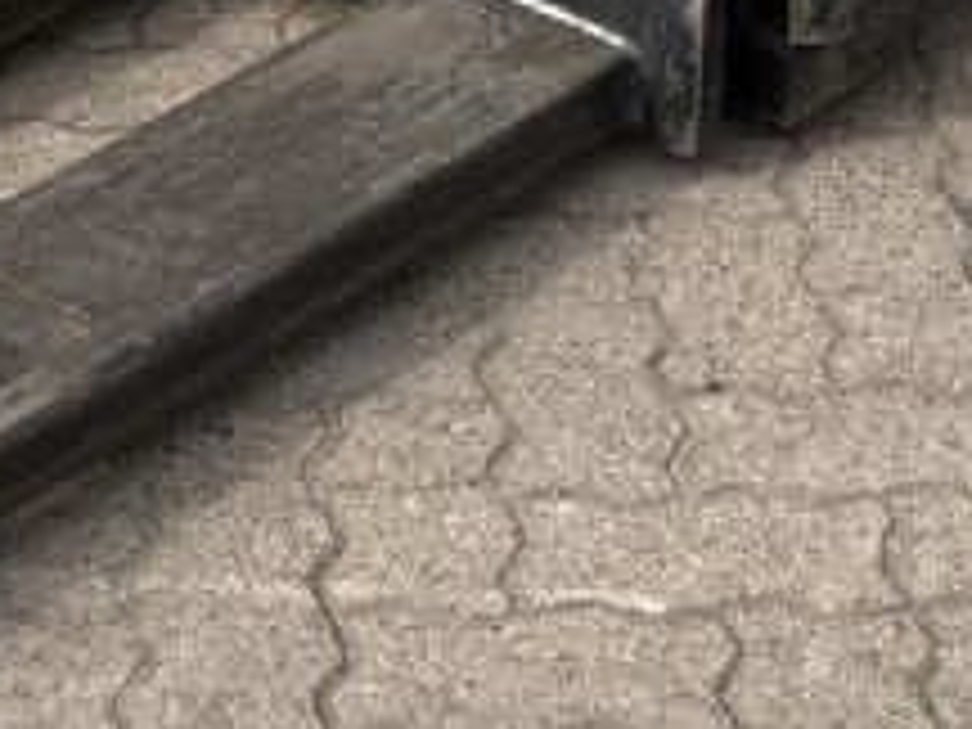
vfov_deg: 8.6
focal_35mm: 154
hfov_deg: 12.8
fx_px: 4324
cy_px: -1174
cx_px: 378
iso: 50
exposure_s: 1/1953
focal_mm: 5.96
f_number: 1.6
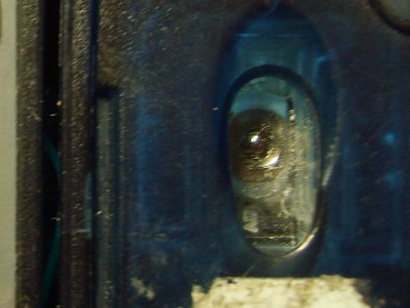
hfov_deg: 19.2
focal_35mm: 97
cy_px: 20
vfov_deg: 15.1
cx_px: -68
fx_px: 1149
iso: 100
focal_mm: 5.8
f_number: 2.8
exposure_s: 1/10
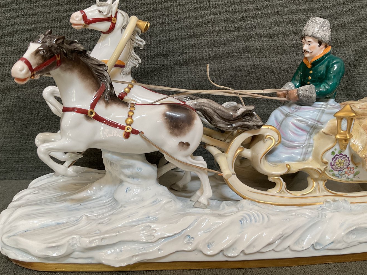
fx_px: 350
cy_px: 139
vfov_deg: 42.9
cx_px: 193
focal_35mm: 33
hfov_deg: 55.3
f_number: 1.8
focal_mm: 3
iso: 64
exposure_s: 1/60
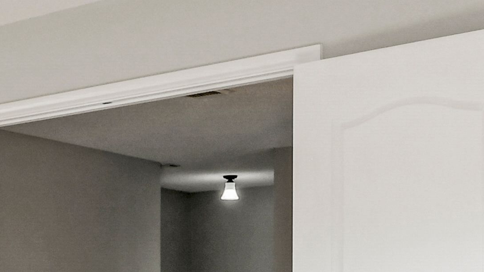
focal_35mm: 82
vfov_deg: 14.2
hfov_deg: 23.7
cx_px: -90
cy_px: 335
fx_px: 1052
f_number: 8
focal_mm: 14
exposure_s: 1/60
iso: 1250
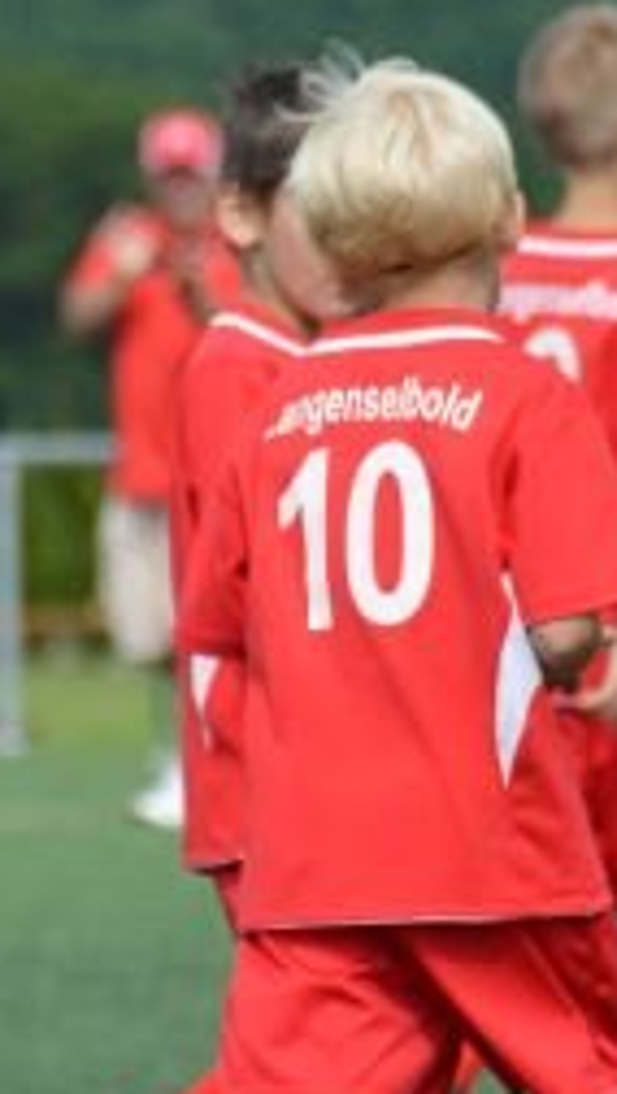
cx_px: 361
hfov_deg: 1.6
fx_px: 21698
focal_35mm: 747
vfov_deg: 2.9
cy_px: 545
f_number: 5.6
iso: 400
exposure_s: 1/1250
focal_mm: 200
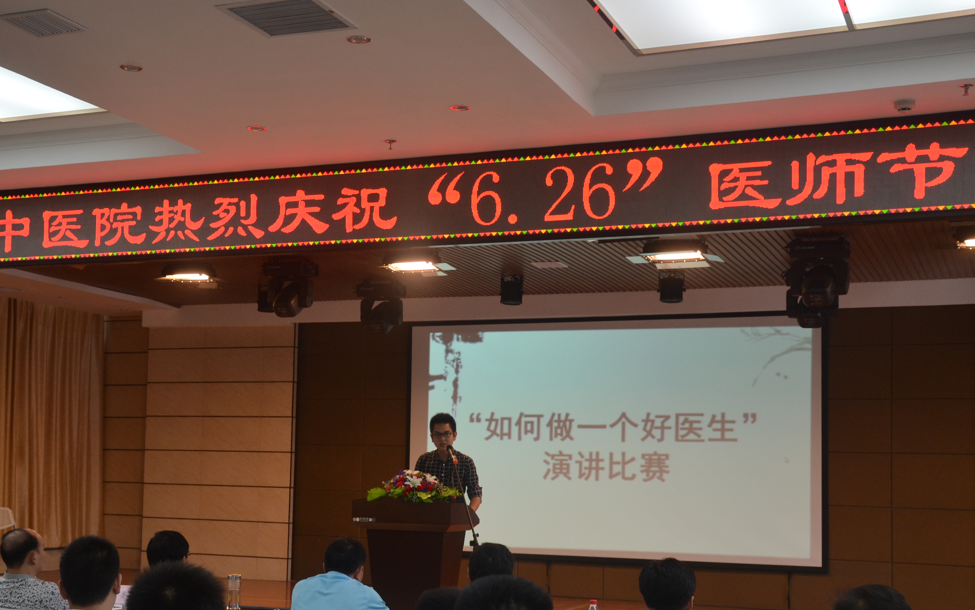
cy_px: 371
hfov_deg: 40.1
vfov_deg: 25.8
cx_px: 382
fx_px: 1329
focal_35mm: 50
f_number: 4
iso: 400
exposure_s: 1/60
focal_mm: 26
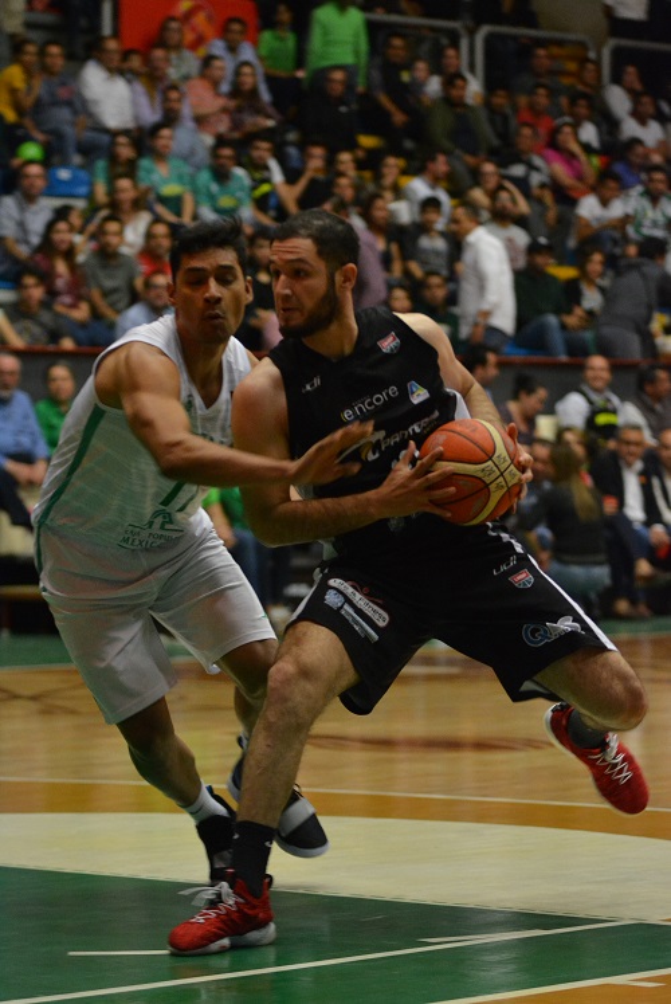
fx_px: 4604
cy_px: 502
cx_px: 336
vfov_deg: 12.4
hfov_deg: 8.3
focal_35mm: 165
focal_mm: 110
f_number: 2.8
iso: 3200
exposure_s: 1/320
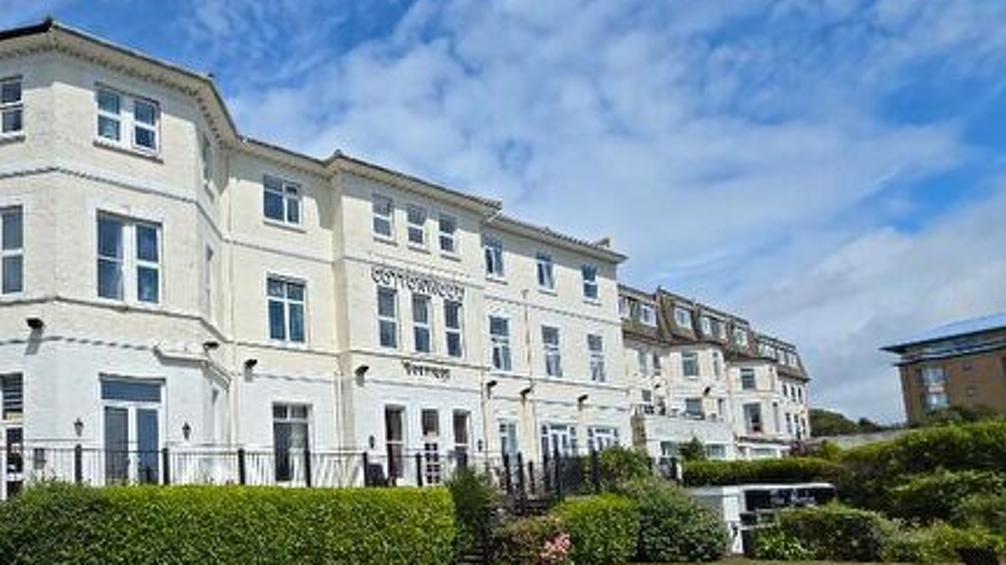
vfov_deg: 47.5
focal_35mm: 23
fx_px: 613
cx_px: 273
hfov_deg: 74.1
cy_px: 428
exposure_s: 1/4087
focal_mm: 2.2
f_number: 2.2
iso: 50
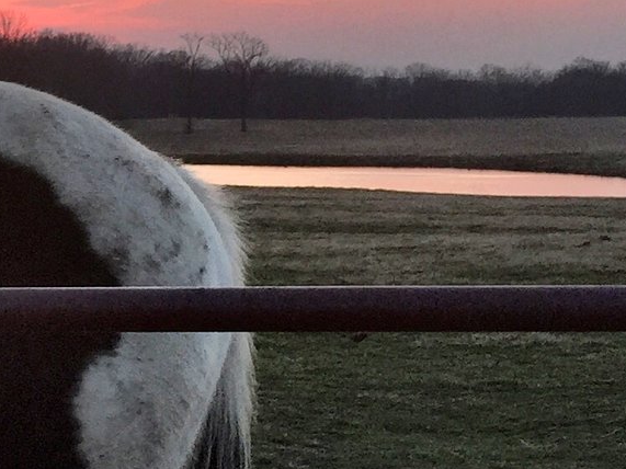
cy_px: 167
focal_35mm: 127
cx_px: -162
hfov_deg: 14.9
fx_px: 2296
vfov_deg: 11.7
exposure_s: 1/120
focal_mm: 4.15
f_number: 2.2
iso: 32
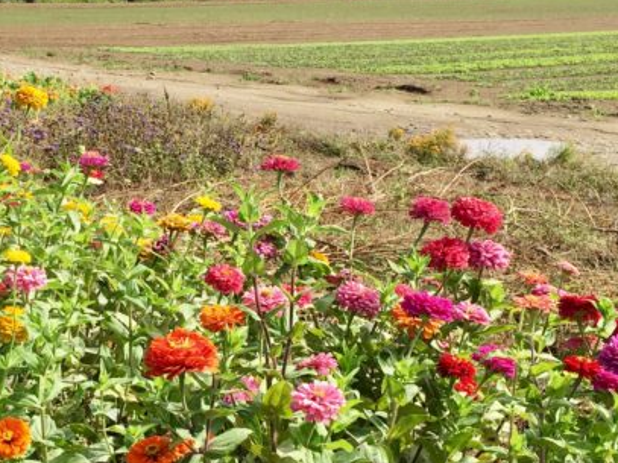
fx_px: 1303
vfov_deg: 20.1
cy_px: 323
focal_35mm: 73
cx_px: 132
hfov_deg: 26.2
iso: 32
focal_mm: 4.15
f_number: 2.2
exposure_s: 1/1163
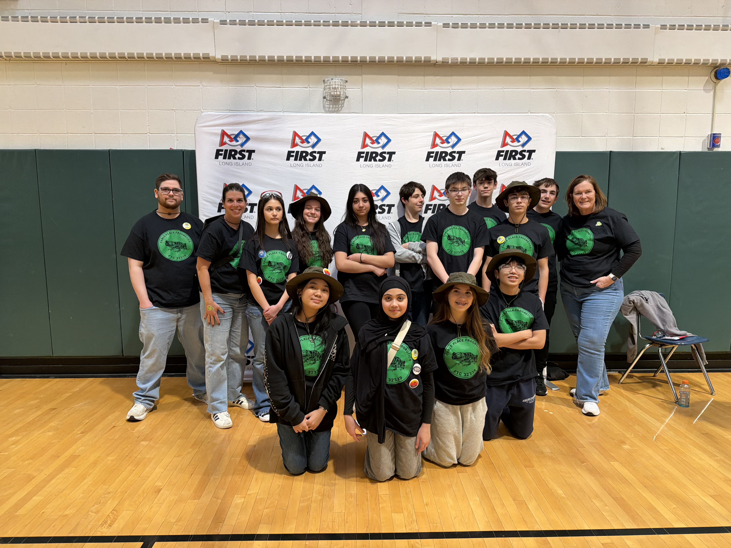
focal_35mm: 24
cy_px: 274
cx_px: 366
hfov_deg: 71.6
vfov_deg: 56.8
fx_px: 507
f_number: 1.78
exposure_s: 1/120
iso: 400
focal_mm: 6.76
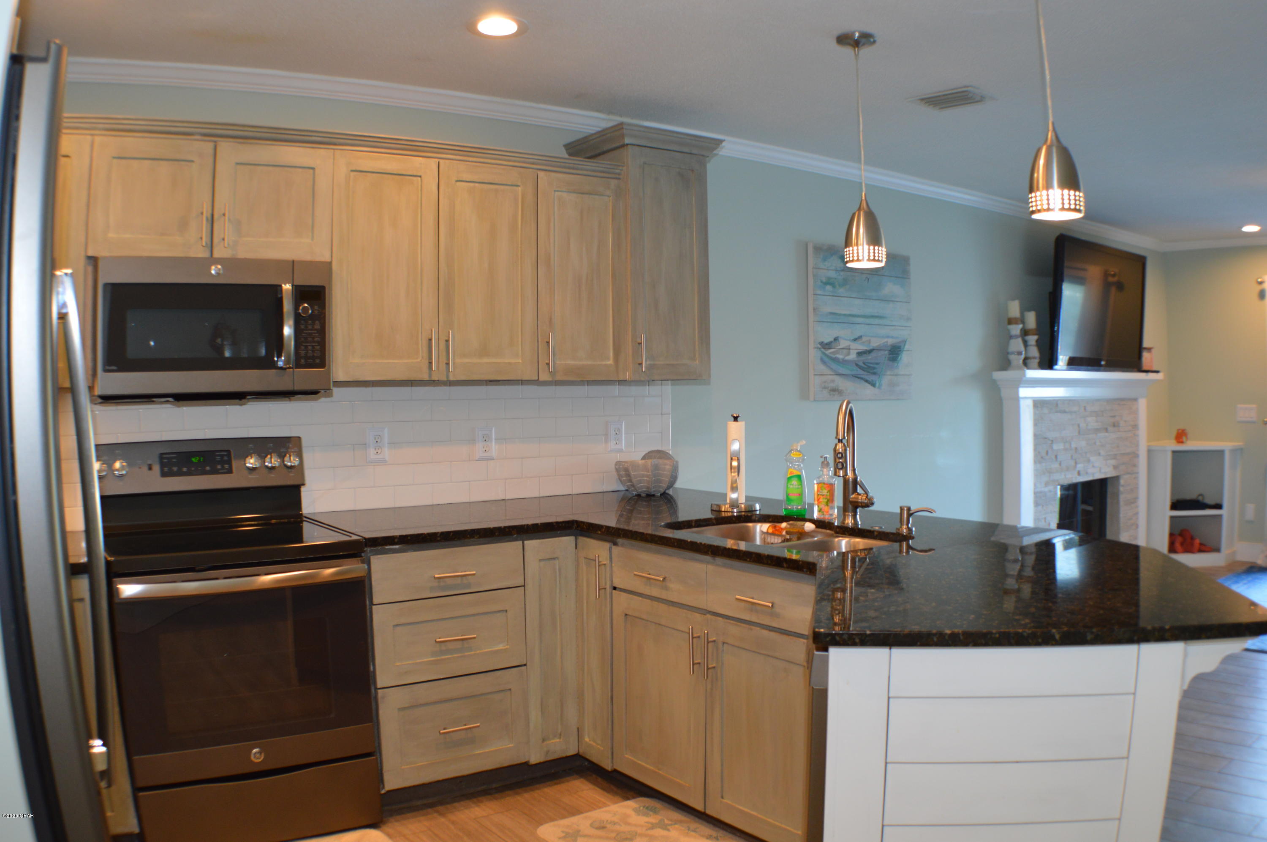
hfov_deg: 49.6
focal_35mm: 39
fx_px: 1371
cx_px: 634
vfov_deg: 34.1
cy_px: 421
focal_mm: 26
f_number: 4.2
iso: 400
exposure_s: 1/25
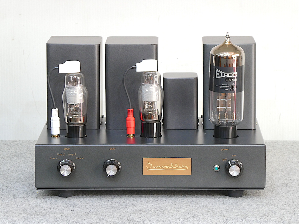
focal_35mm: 160
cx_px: 150
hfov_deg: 12.3
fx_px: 1382
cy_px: 112
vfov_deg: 9.3
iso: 200
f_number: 5.5
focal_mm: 28.7
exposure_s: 1/6
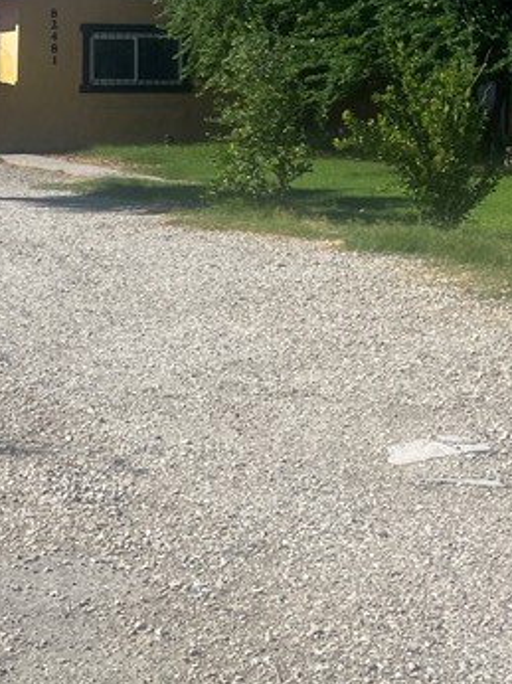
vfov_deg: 26.2
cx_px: 119
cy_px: 245
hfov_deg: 19.7
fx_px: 1461
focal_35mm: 74
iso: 32
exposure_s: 1/4348
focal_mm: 5.1
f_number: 1.6
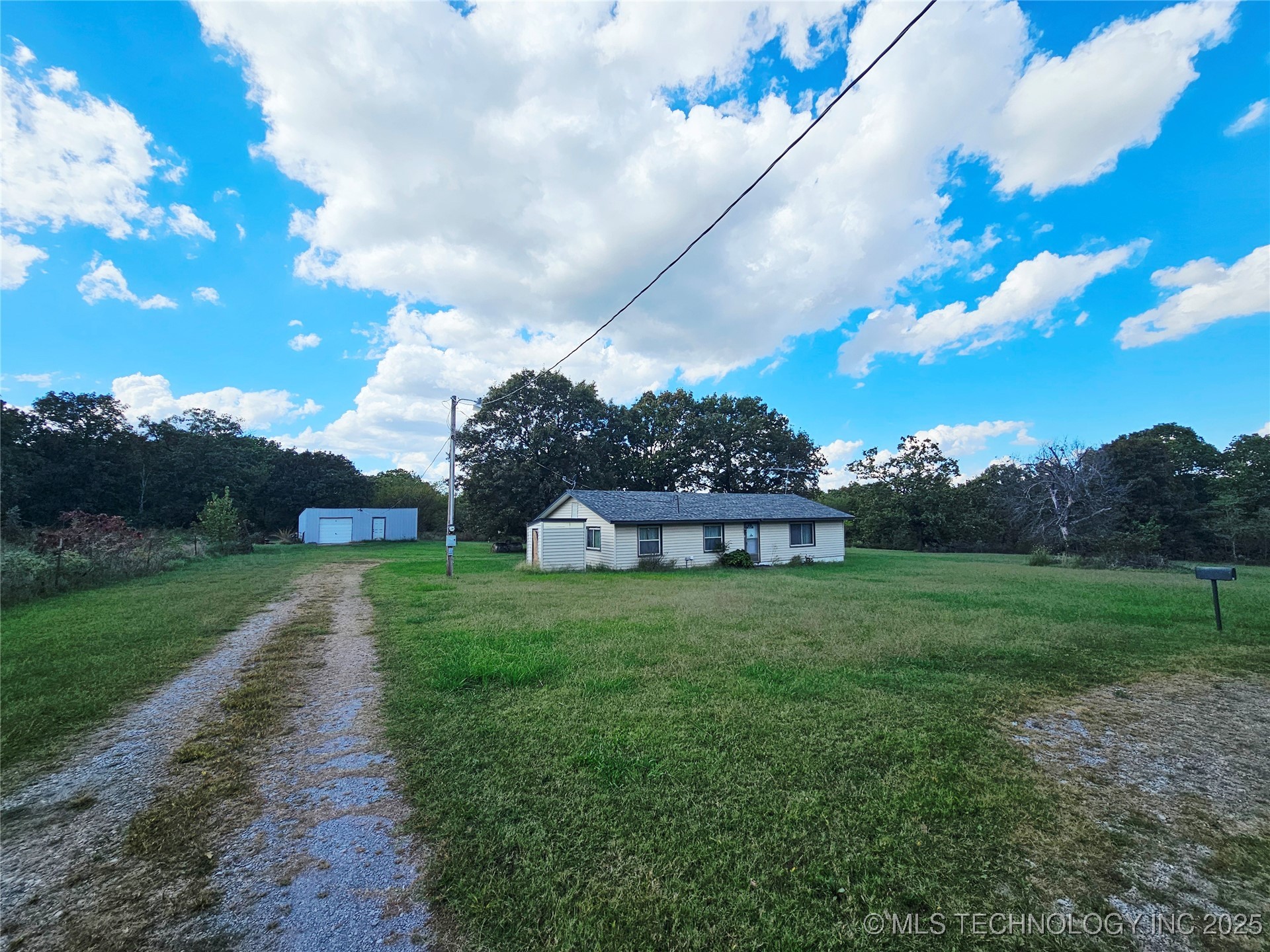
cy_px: 476
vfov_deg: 89.9
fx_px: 477
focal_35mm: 13
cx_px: 635
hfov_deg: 106.2
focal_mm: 2.2
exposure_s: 1/2500
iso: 50
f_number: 2.2
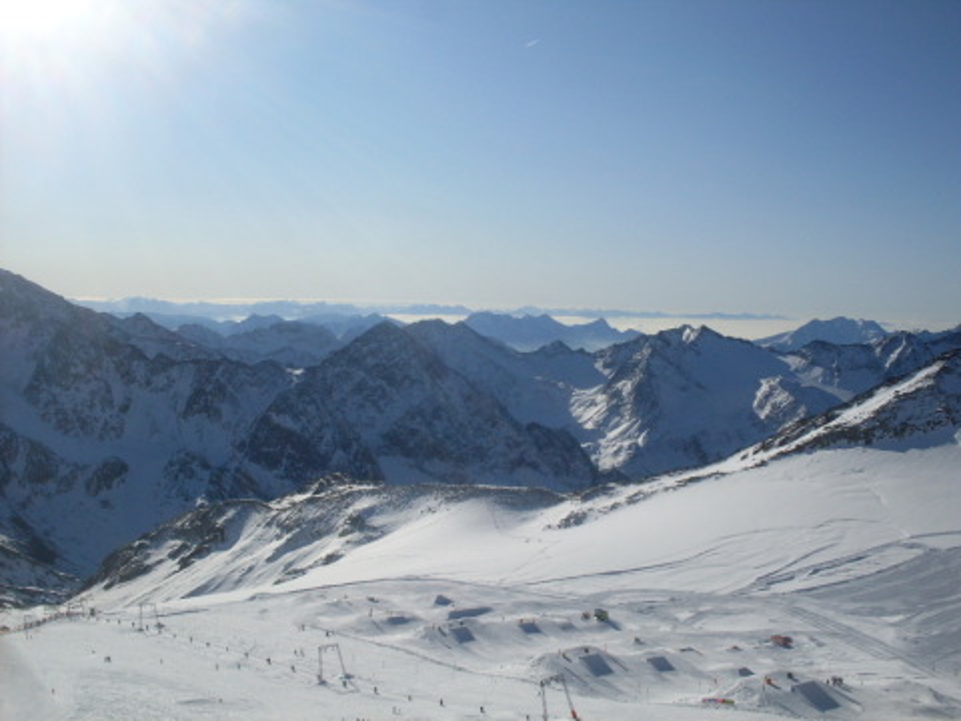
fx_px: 1055
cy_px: 360
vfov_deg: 37.7
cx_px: 480
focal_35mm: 38
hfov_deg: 49.0
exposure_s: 1/750
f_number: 8.4
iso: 80
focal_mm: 6.3
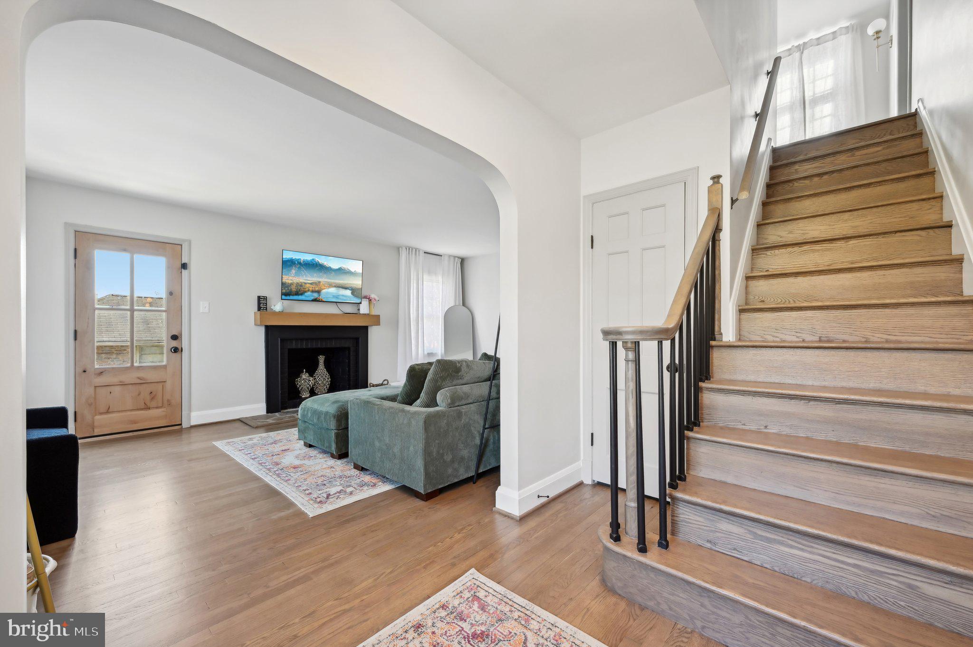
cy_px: 324
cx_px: 486
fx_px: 378
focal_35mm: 14
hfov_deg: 104.3
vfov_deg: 81.1
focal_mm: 14
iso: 320
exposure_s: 1/15
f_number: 8
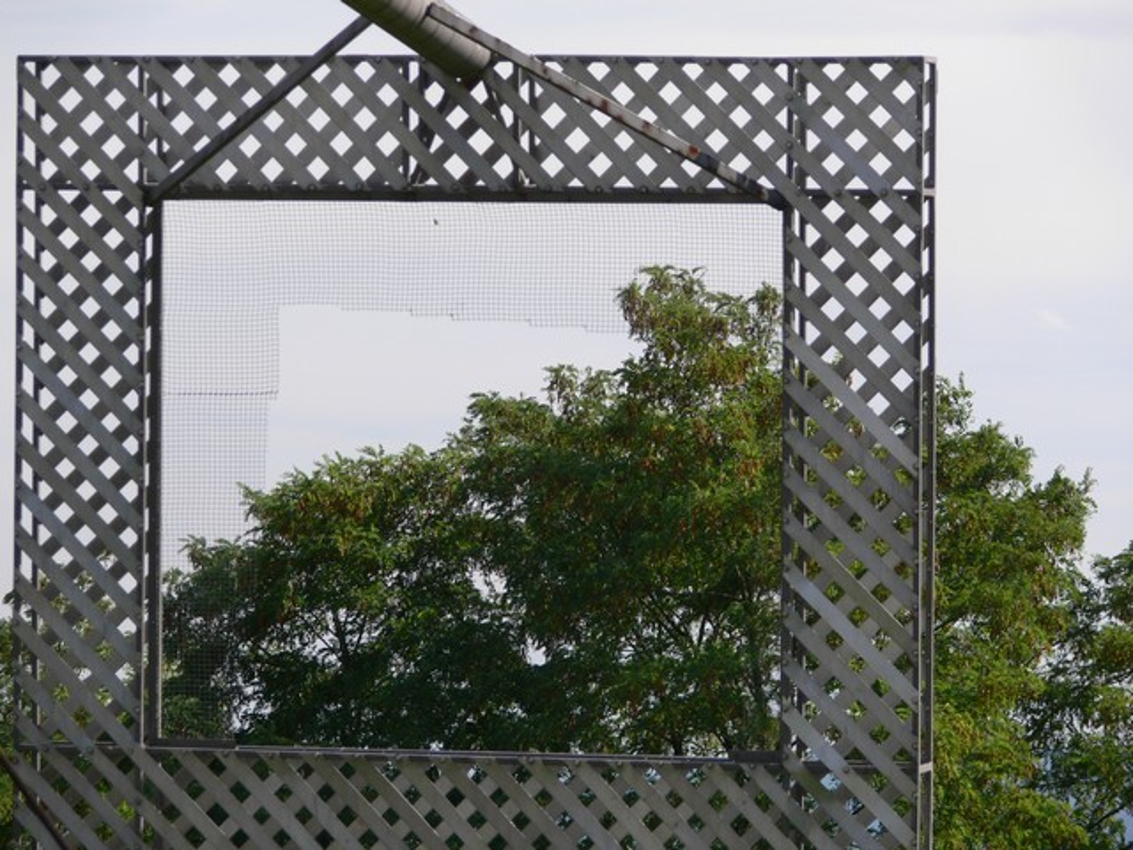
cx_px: 566
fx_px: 6939
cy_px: 425
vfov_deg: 7.0
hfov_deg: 9.3
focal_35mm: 212
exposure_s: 1/125
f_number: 4.5
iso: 80
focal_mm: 44.8
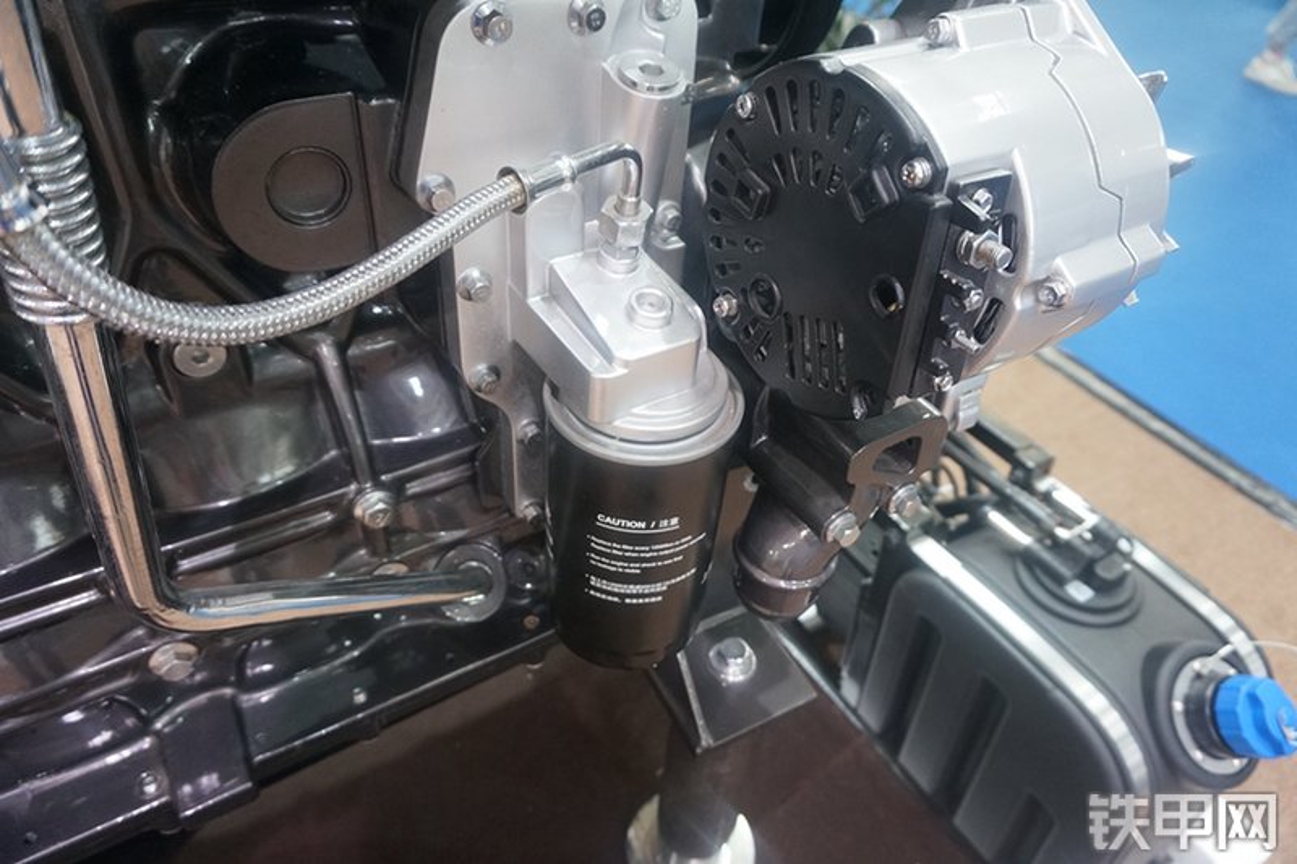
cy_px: 432
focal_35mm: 24
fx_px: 864
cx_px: 648
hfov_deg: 73.8
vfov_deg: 53.1
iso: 800
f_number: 4
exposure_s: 1/60
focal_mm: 16
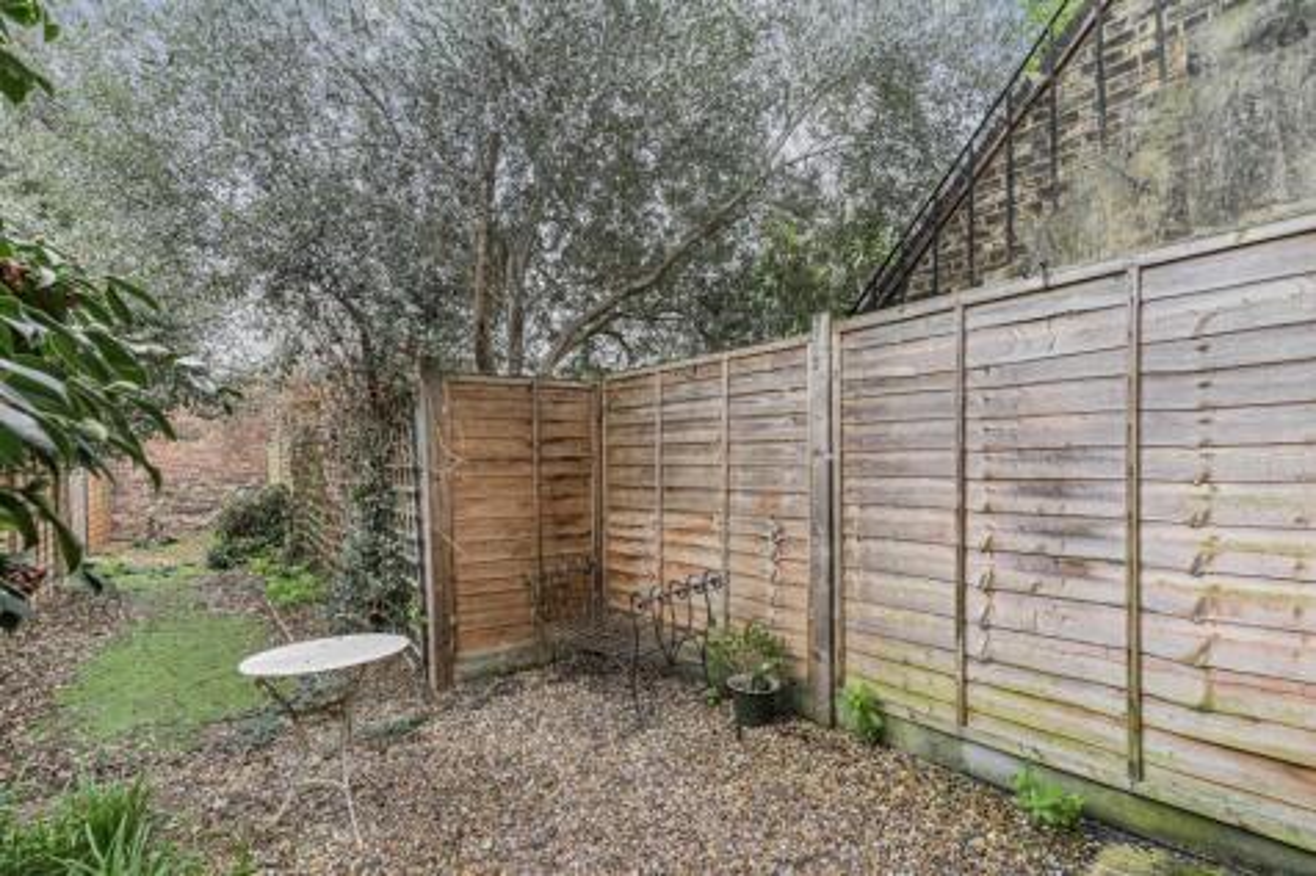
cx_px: 658
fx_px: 621
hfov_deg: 93.3
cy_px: 438
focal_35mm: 17
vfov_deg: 70.4
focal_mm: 17
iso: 320
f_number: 8
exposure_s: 1/15
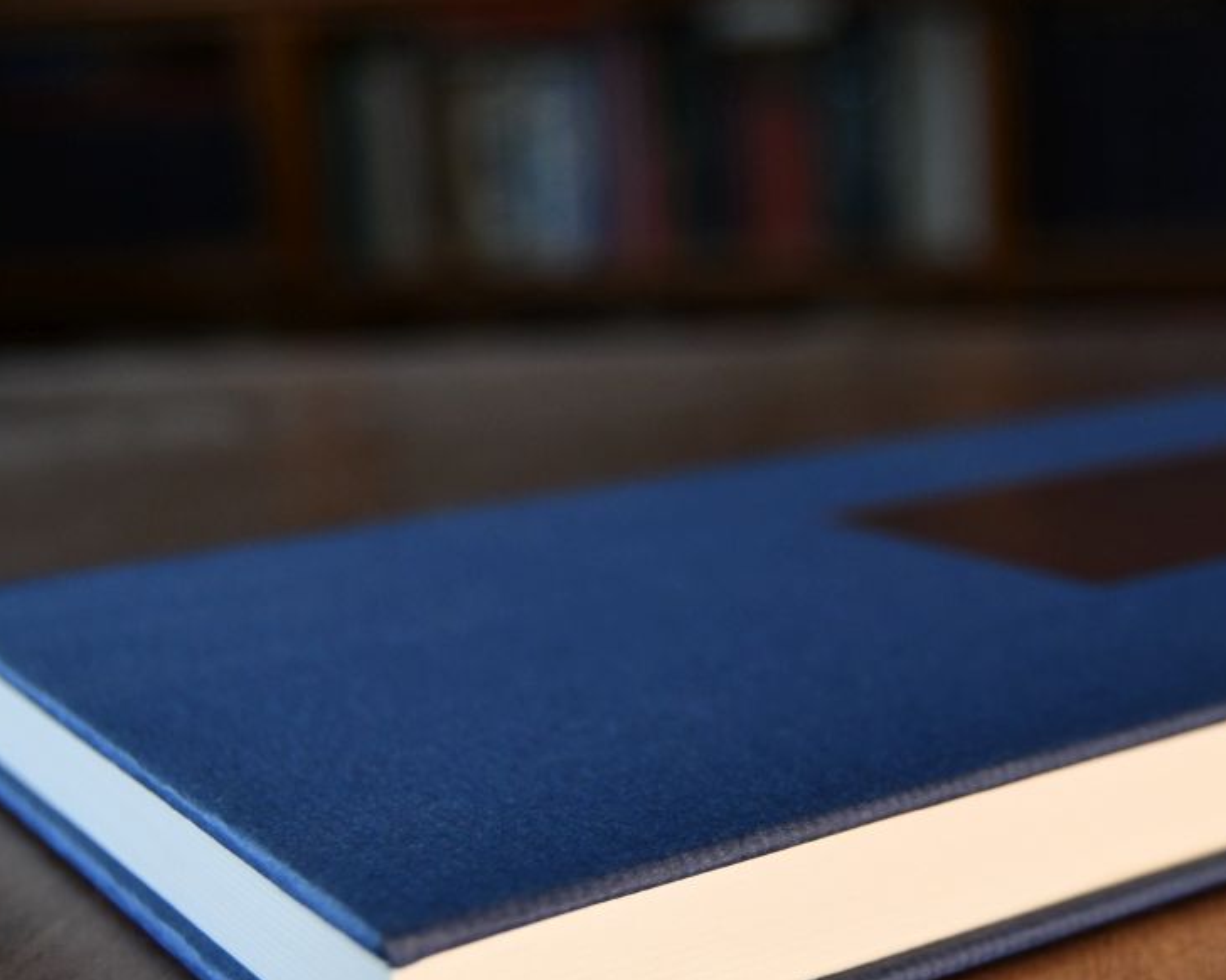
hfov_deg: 28.6
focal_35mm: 65
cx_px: 948
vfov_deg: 23.4
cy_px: 610
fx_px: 2358
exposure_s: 1/160
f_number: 3.8
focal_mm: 24
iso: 800
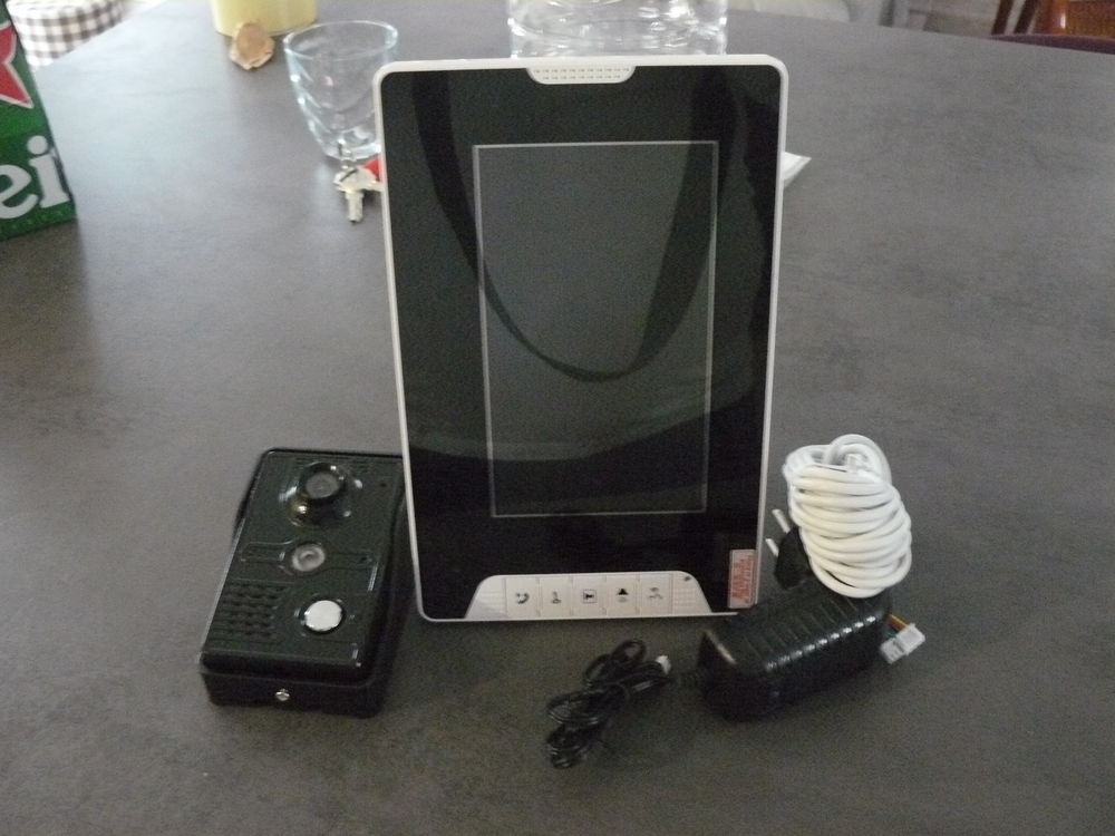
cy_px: 418
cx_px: 558
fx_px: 1160
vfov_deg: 39.7
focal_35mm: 36
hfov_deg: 51.4
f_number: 2.8
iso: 800
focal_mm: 6
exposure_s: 1/8
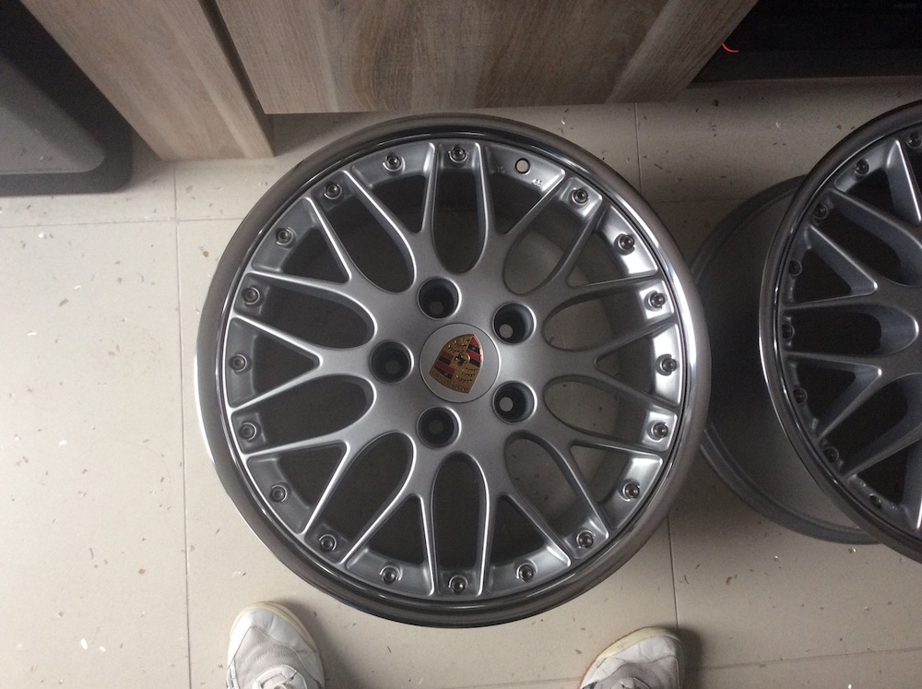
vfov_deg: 44.1
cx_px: 461
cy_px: 344
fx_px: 851
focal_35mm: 32
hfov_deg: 56.9
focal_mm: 3.3
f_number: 2.4
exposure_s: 1/25
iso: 100
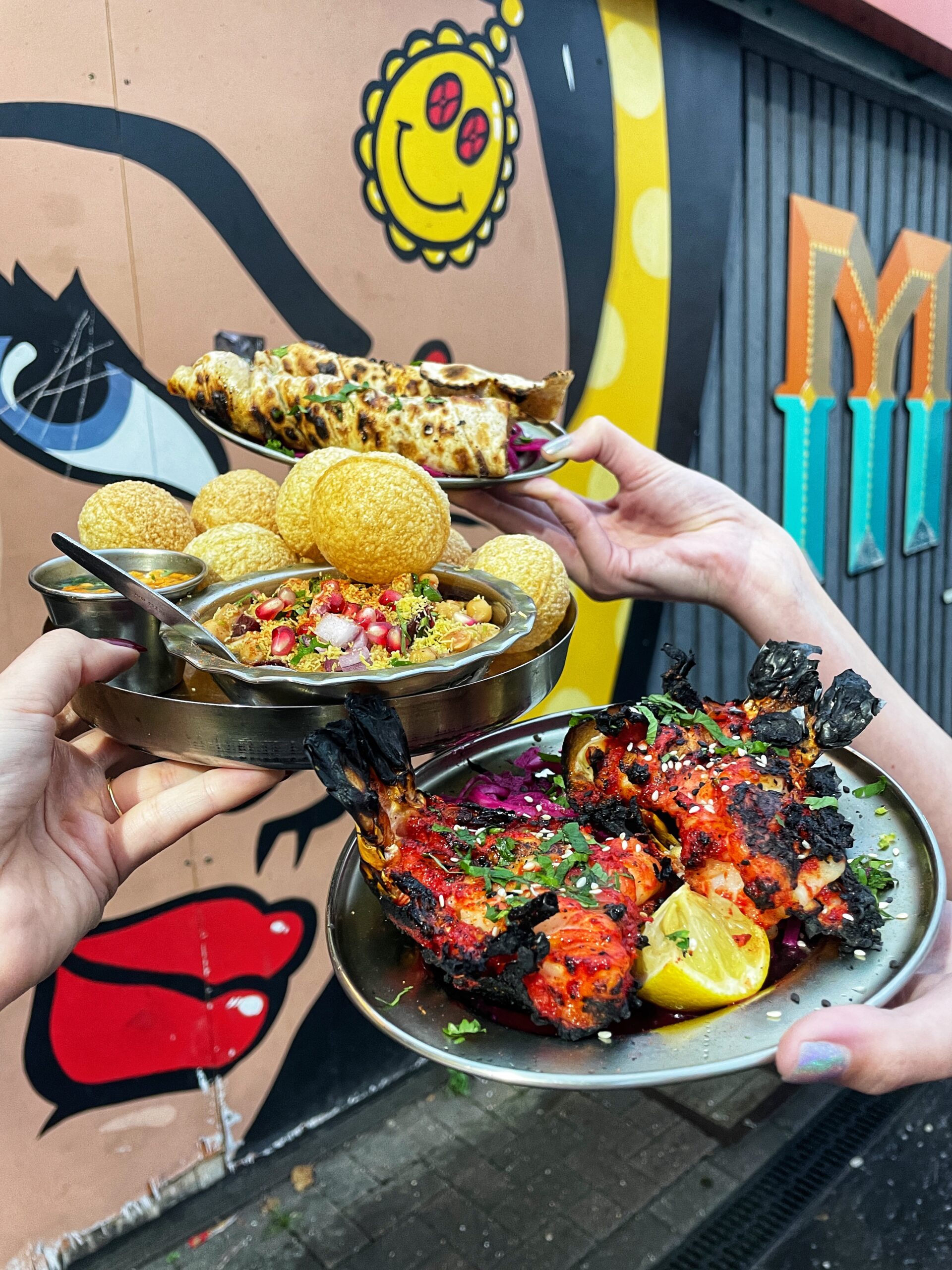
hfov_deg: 53.1
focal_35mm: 26
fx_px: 953
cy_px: 635
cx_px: 476
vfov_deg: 67.3
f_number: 1.6
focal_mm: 4.2
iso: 200
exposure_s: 1/50
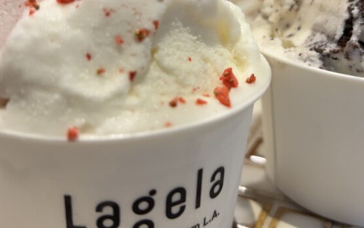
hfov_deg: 39.3
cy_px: 45
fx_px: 506
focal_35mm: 51
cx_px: 225
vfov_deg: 24.9
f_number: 1.6
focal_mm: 5.96
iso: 100
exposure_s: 1/100
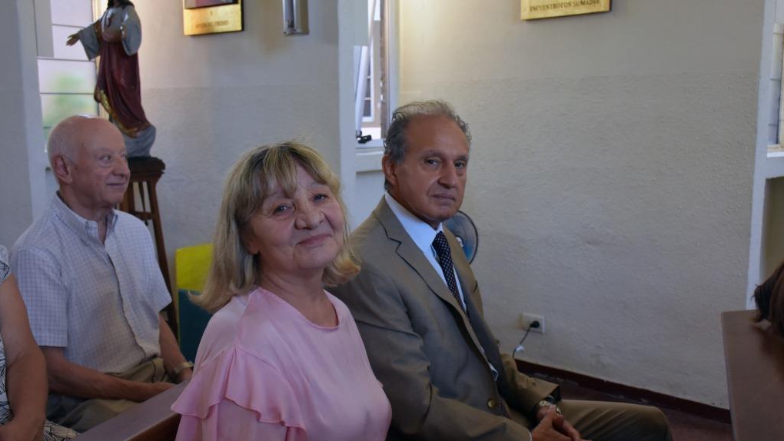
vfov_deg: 29.0
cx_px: 392
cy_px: 250
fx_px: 852
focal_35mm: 41
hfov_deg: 49.4
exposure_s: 1/160
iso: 1600
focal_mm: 26
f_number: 6.3
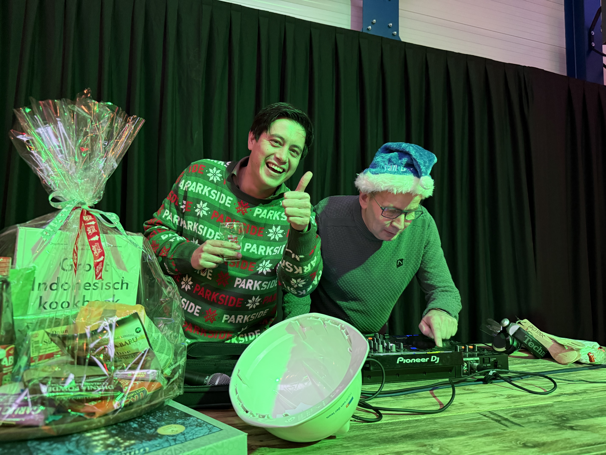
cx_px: 303
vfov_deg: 56.8
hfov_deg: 71.6
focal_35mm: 24
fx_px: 420
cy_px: 228
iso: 640
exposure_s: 1/33
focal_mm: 6.76
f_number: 1.78
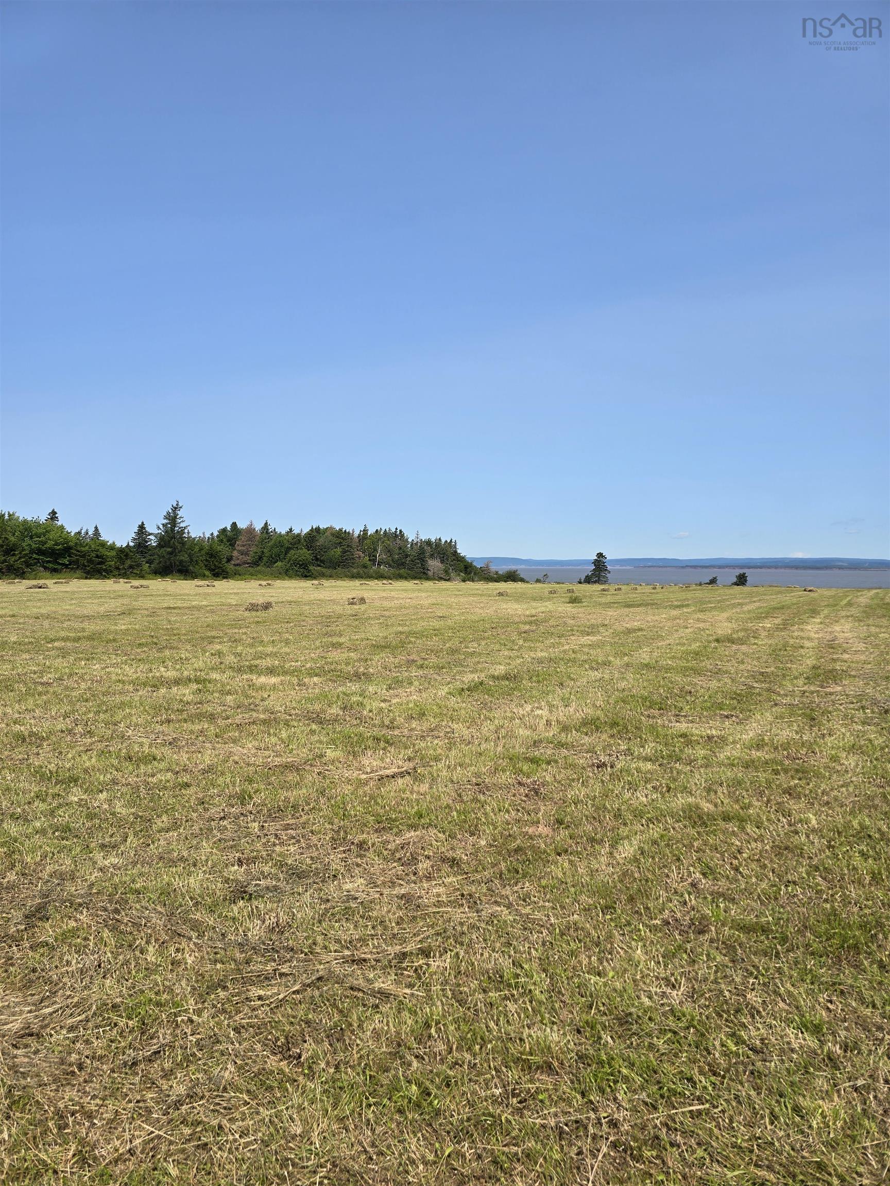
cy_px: 593
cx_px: 445
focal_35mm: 23
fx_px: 788
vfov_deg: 73.9
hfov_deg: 58.9
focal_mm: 6.3
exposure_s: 1/1076
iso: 12
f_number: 1.7
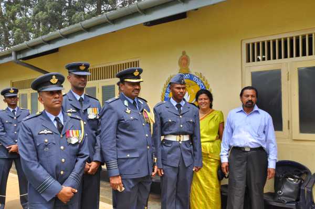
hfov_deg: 57.3
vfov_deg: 39.8
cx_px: 158
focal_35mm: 33
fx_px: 288
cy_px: 104
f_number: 14
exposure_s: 1/60
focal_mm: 22
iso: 200
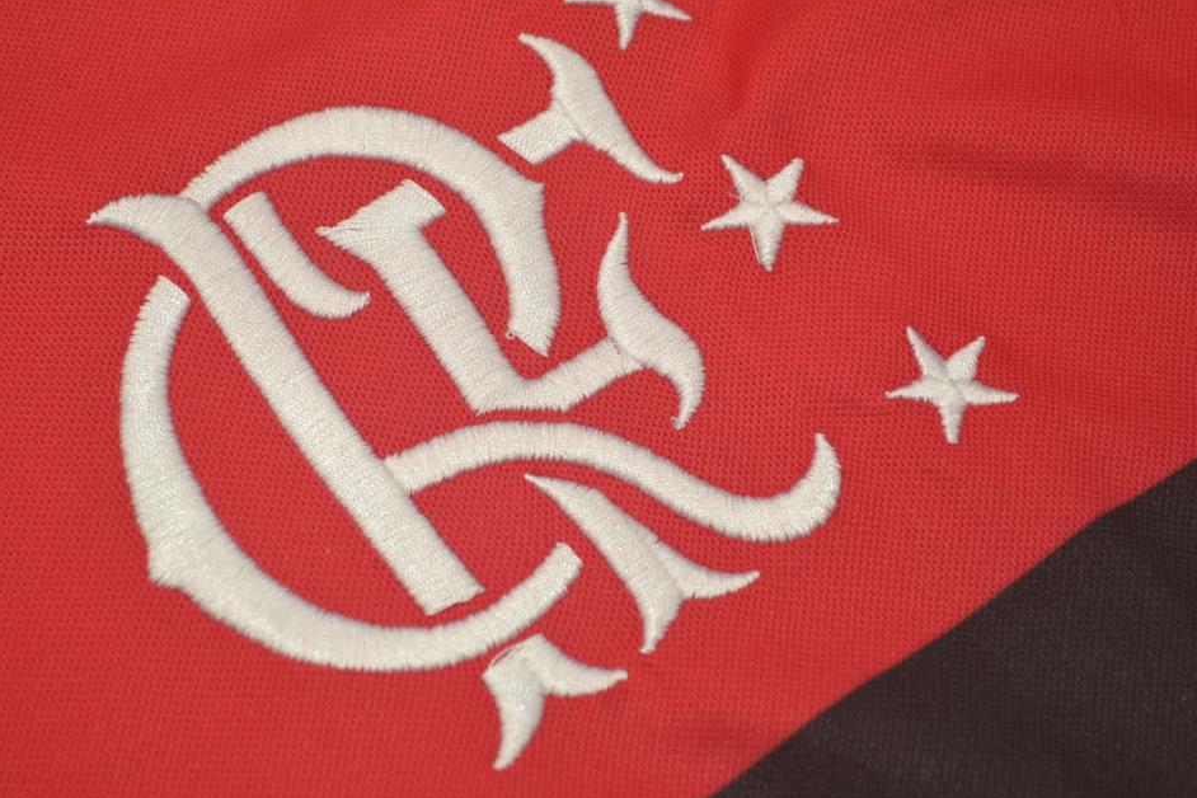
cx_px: 521
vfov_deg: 14.5
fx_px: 3144
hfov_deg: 21.5
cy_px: 344
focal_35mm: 95
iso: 200
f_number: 5.6
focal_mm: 55
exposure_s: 1/60
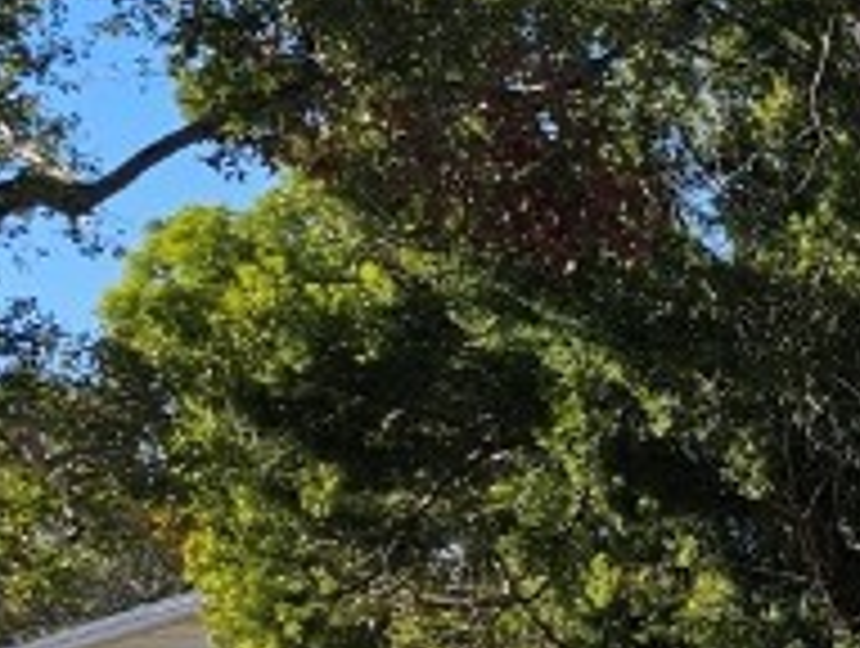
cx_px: 1995
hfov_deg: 12.7
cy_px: 873
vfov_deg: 11.7
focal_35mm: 123
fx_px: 3062
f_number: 1.7
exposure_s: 1/521
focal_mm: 6.3
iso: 10
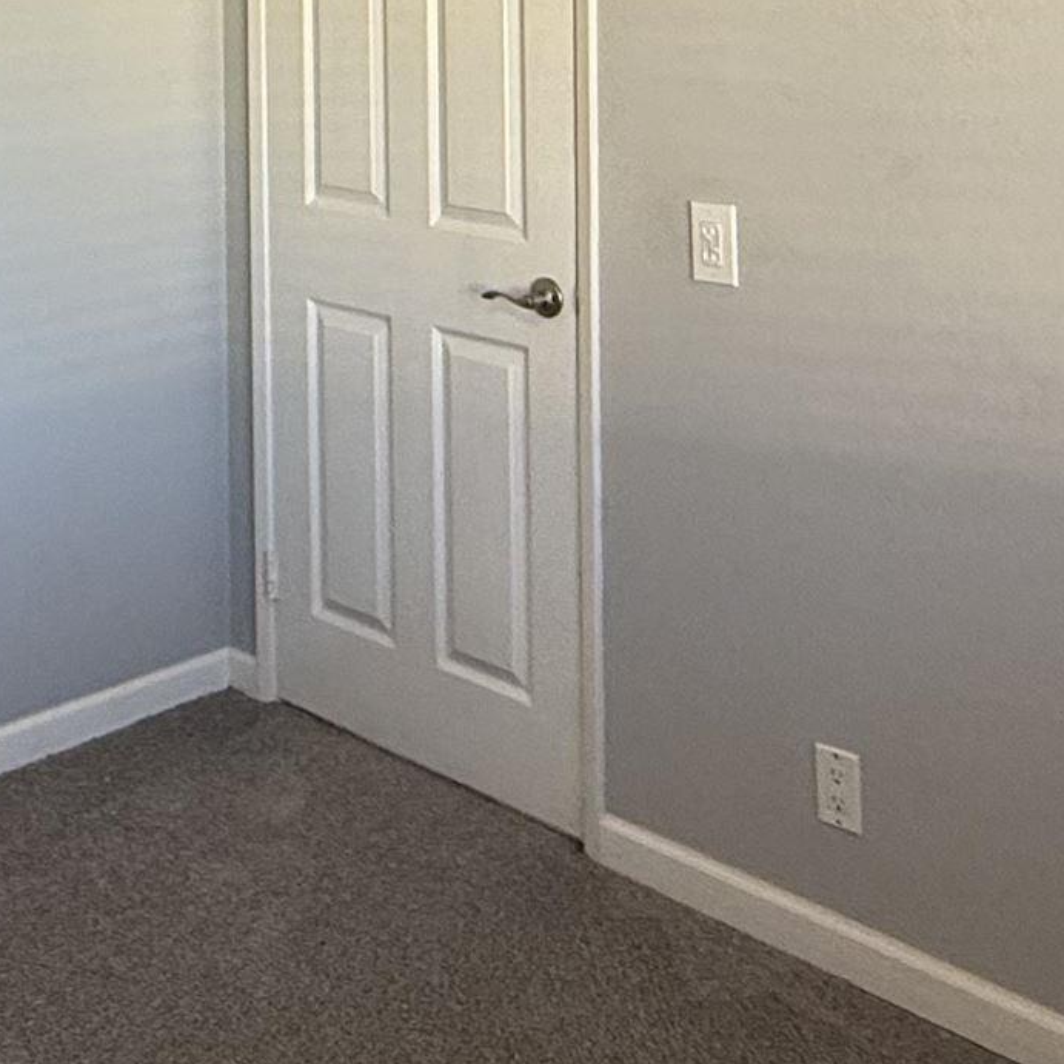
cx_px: 229
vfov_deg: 28.5
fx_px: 1913
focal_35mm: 55
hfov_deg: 30.4
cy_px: -77
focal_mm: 2.22
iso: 160
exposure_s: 1/60
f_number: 2.2
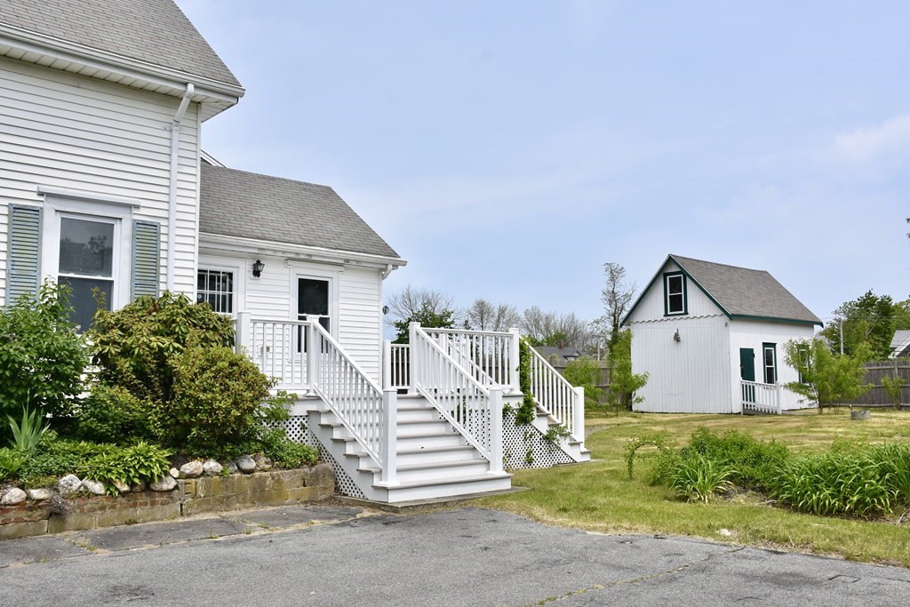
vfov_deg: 43.6
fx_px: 758
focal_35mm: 30
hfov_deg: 61.9
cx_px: 455
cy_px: 304
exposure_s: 1/500
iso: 160
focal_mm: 20
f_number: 8
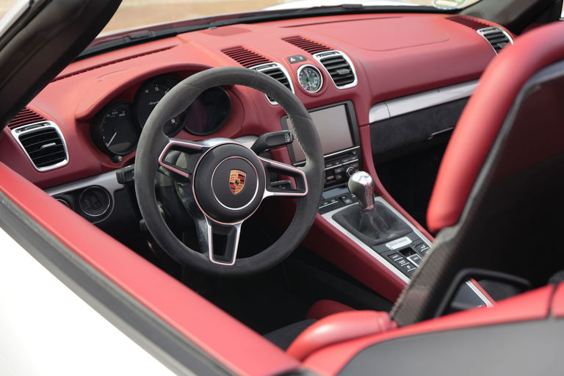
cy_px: 188
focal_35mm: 50
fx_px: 783
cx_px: 282
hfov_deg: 39.6
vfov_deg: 27.0
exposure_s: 1/80
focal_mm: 50
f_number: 4.5
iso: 125
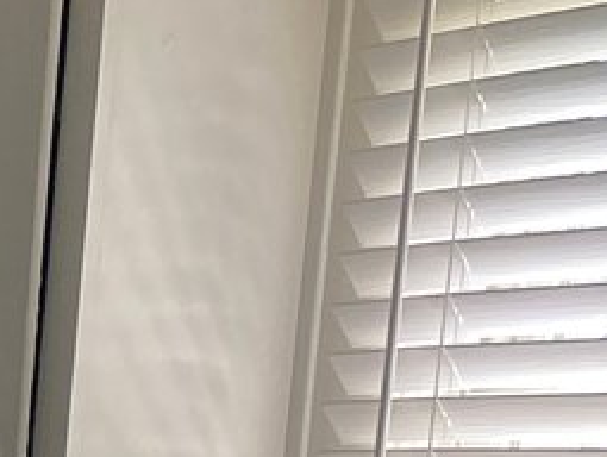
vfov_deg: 8.8
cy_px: 1098
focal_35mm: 154
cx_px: -837
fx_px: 2704
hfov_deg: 10.9
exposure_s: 1/121
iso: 125
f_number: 1.8
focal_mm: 4.25
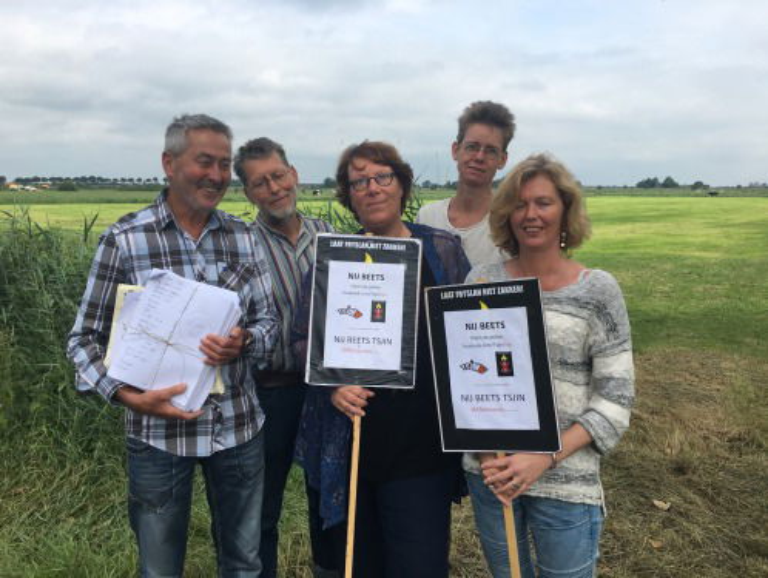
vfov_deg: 48.3
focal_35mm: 29
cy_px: 289
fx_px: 644
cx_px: 384
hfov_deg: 61.6
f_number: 2.2
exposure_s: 1/1241
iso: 25
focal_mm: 4.15
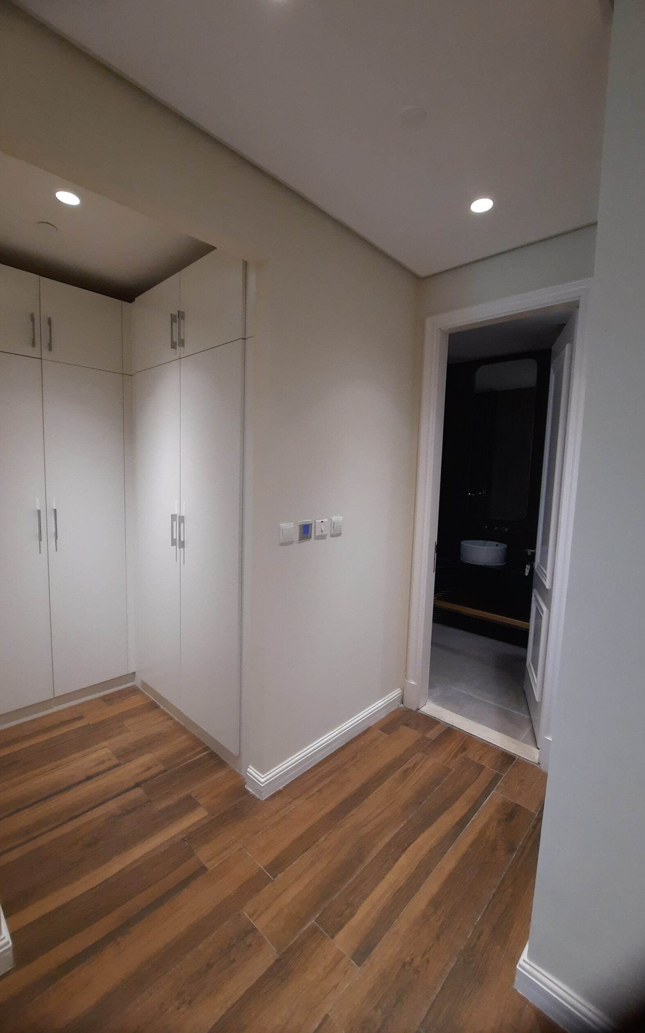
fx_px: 394
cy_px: 517
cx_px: 318
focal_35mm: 14
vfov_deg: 105.3
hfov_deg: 78.6
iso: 125
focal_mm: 1.74
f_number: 2.2
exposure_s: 1/50
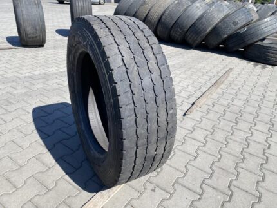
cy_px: 104
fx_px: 208
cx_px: 138
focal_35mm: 26
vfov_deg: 53.1
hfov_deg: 67.3
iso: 32
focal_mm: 4.25
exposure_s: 1/1754
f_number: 1.8
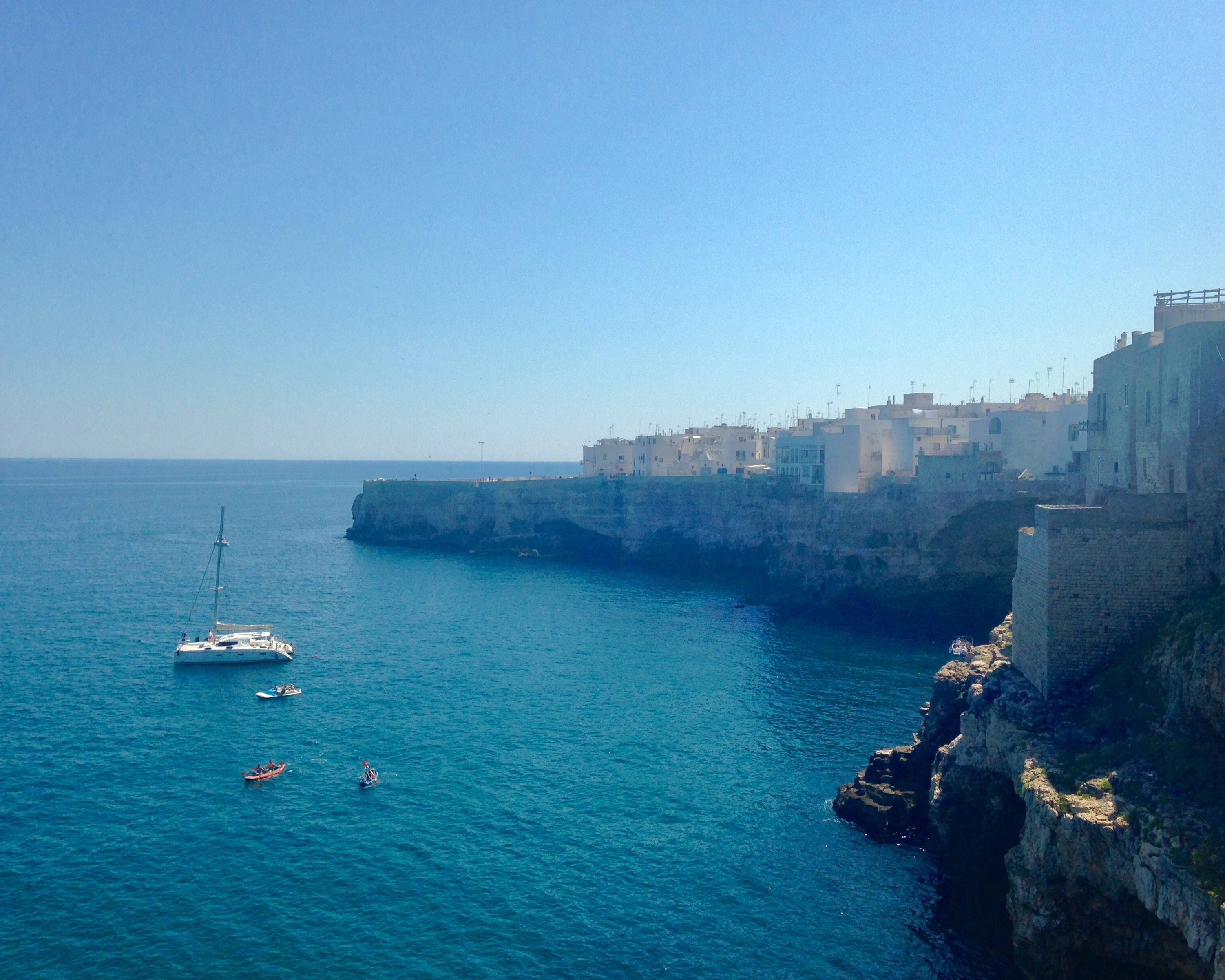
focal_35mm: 35
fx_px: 1269
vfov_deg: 42.2
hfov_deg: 51.5
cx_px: 661
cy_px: 493
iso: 50
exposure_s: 1/2088
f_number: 2.4
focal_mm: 4.12
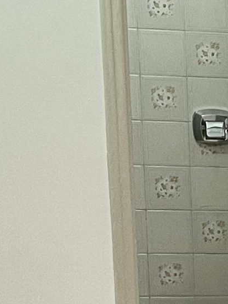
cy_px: 518
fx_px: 1677
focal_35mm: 191
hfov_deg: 7.0
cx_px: 693
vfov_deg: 9.9
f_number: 1.6
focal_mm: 4.2
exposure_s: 1/60
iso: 125
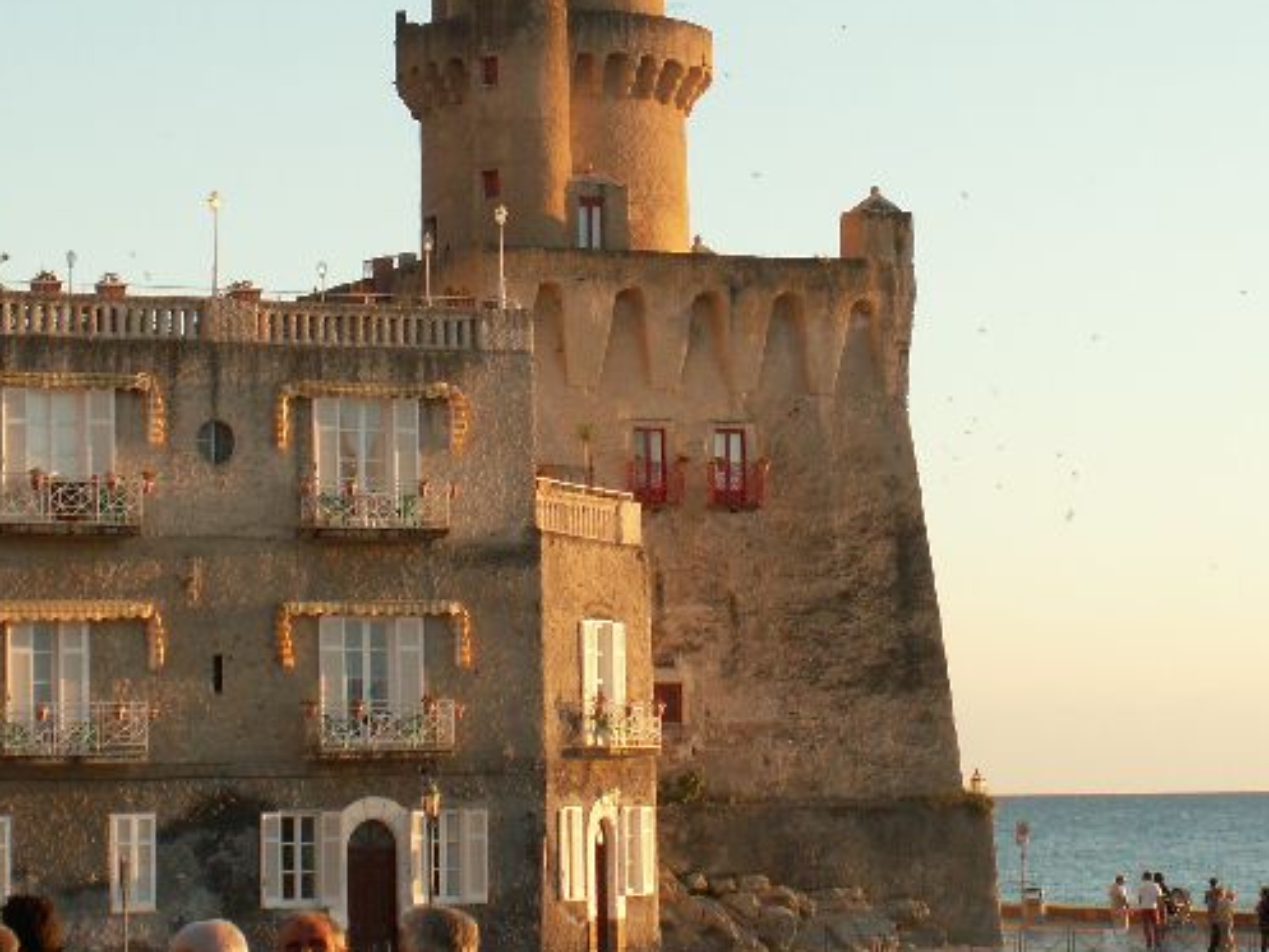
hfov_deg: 17.7
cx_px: 544
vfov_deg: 13.3
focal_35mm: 111
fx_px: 4070
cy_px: 342
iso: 50
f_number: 5
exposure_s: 1/80
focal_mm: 11.53
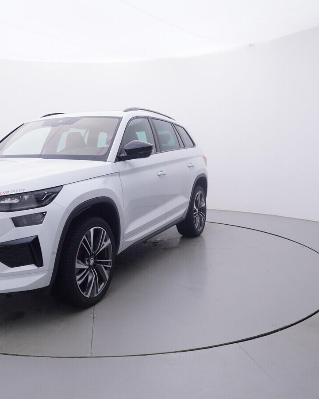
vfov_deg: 53.2
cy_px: 198
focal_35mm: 34
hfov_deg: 42.8
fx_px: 399
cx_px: 97
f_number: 5
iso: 200
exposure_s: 1/80
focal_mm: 15
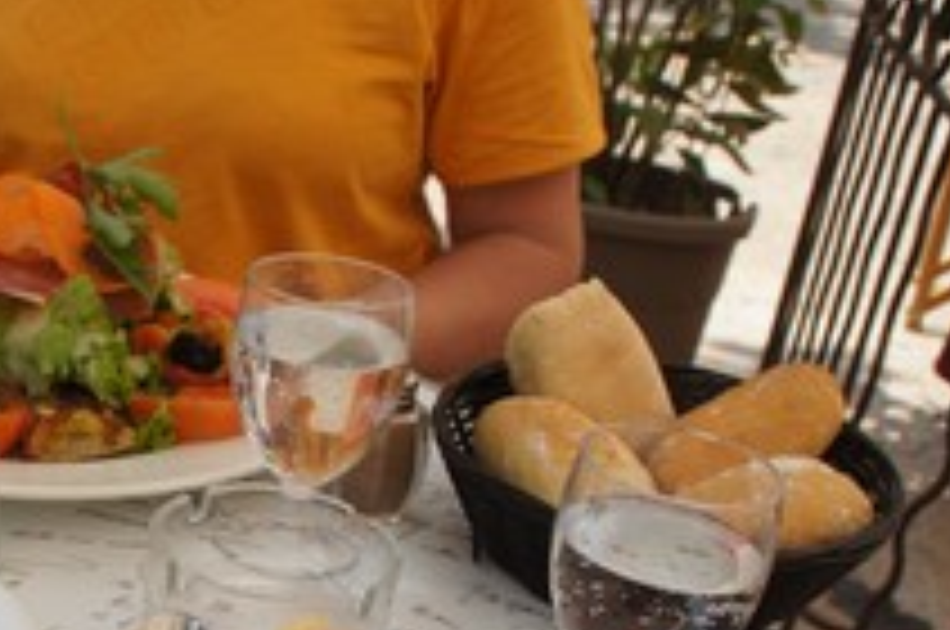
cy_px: 583
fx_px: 1555
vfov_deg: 22.3
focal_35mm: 59
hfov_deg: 32.7
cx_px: 140
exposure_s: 1/250
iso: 100
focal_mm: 18
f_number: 6.3
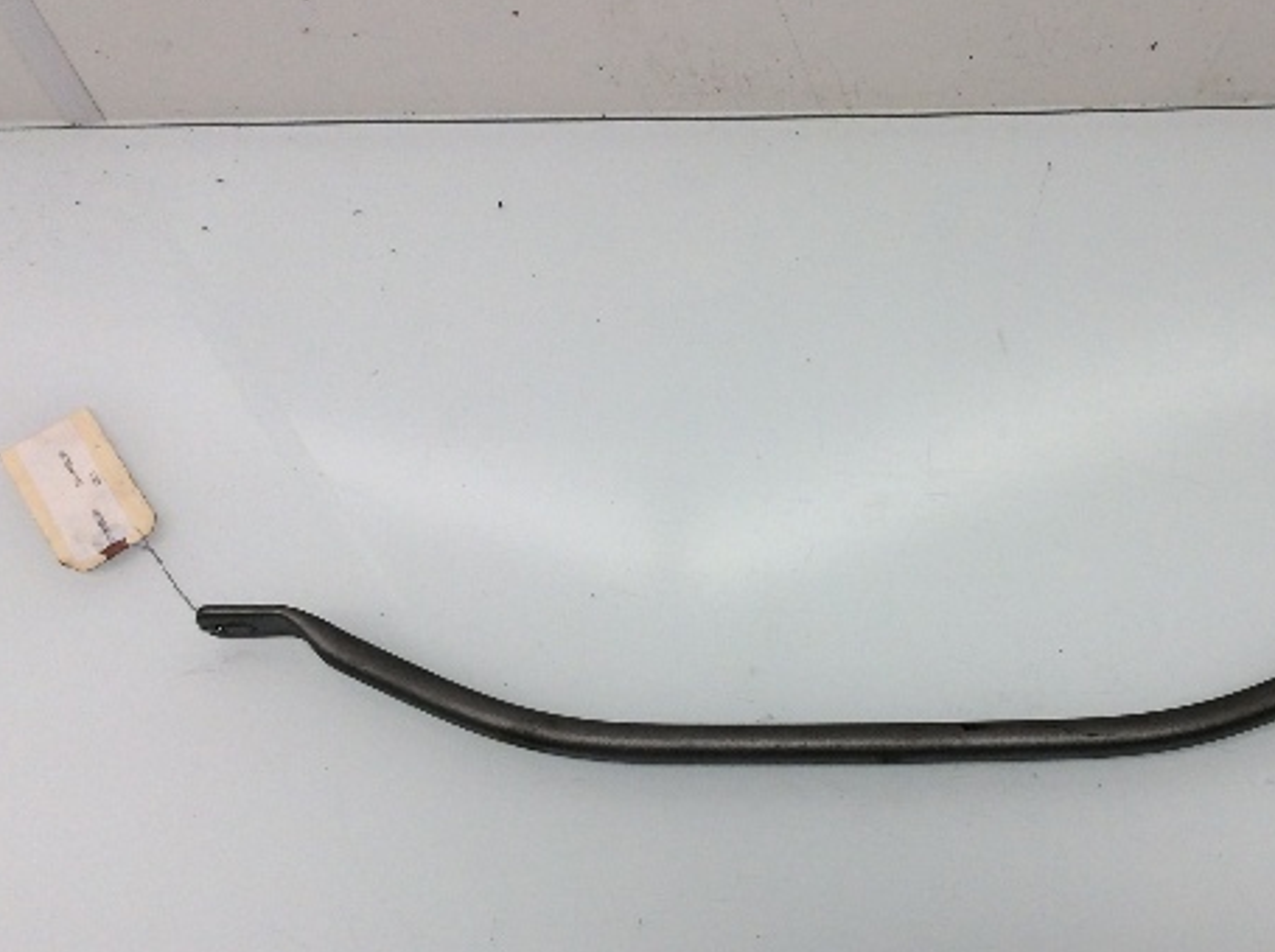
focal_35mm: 45
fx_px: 1655
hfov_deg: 41.5
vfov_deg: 32.0
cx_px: 866
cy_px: 591
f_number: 2.4
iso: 50
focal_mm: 3.3
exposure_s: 1/120
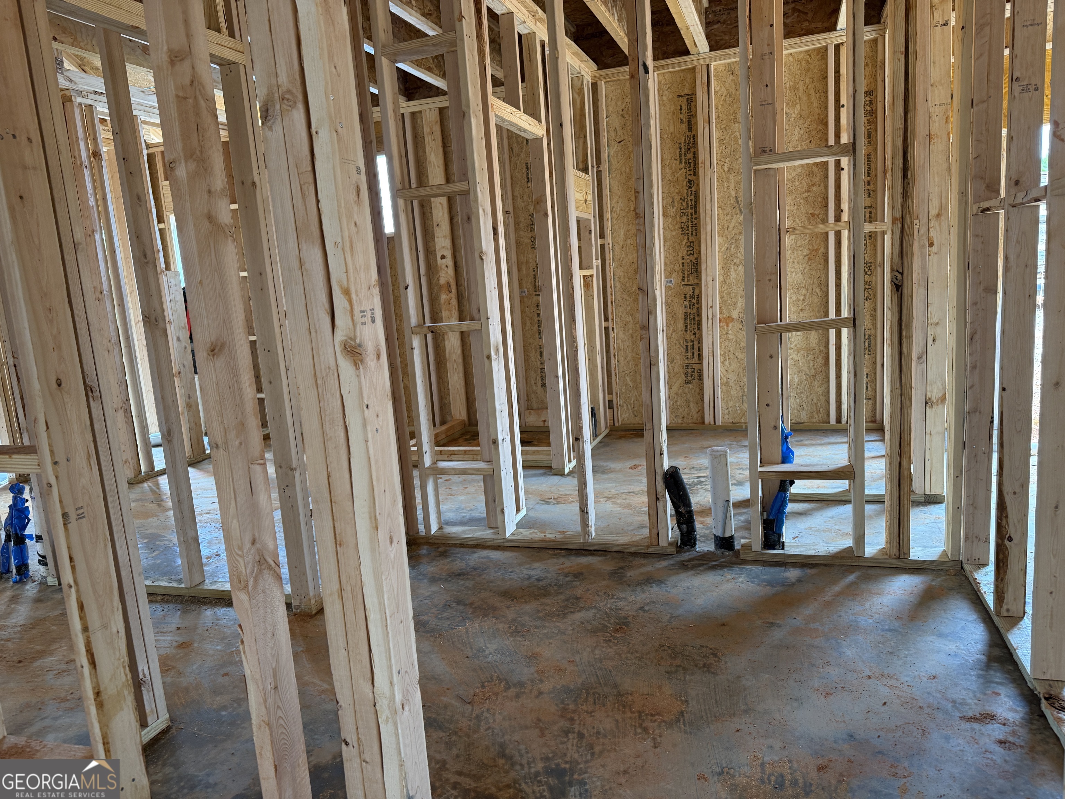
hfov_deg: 71.6
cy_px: 400
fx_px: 738
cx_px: 532
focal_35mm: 24
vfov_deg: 56.8
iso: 200
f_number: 1.78
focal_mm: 6.76
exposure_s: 1/104
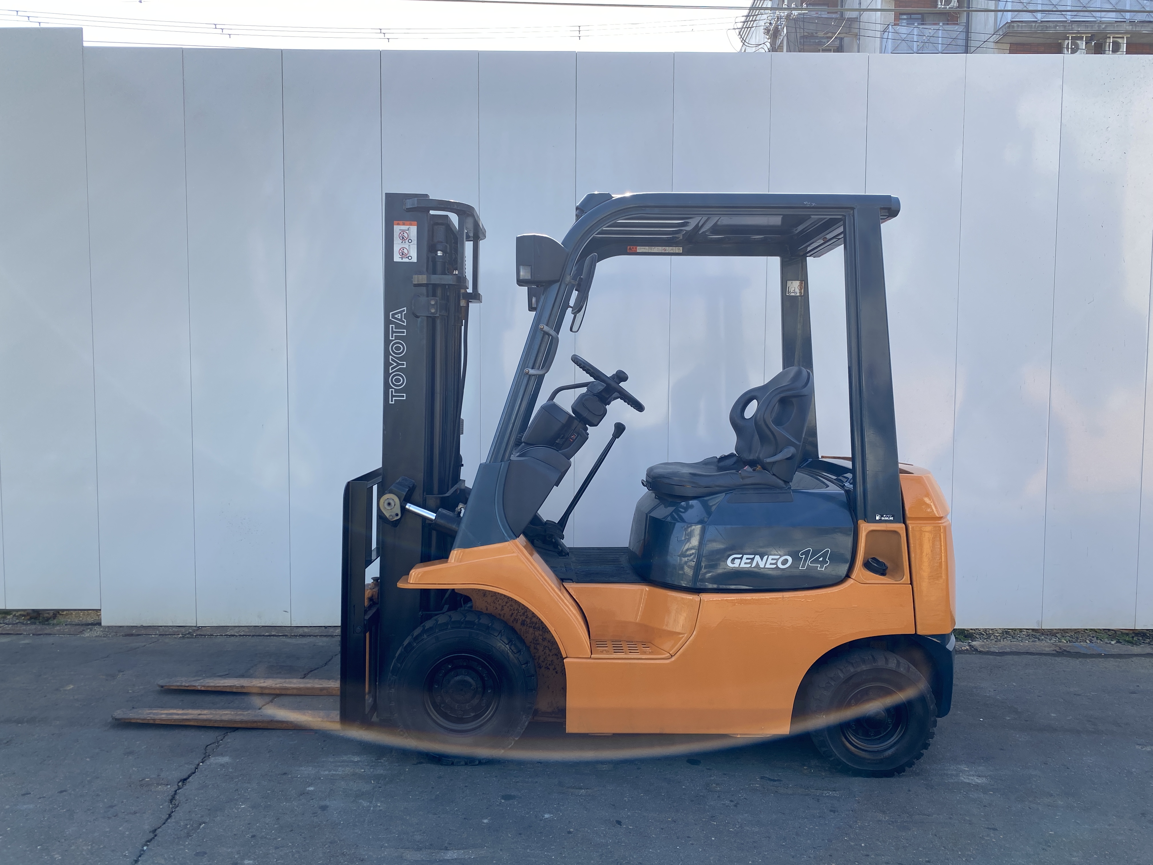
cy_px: 432
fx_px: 866
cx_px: 576
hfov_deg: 67.3
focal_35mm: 26
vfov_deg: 53.1
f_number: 1.8
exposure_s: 1/398
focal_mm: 4.25
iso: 32
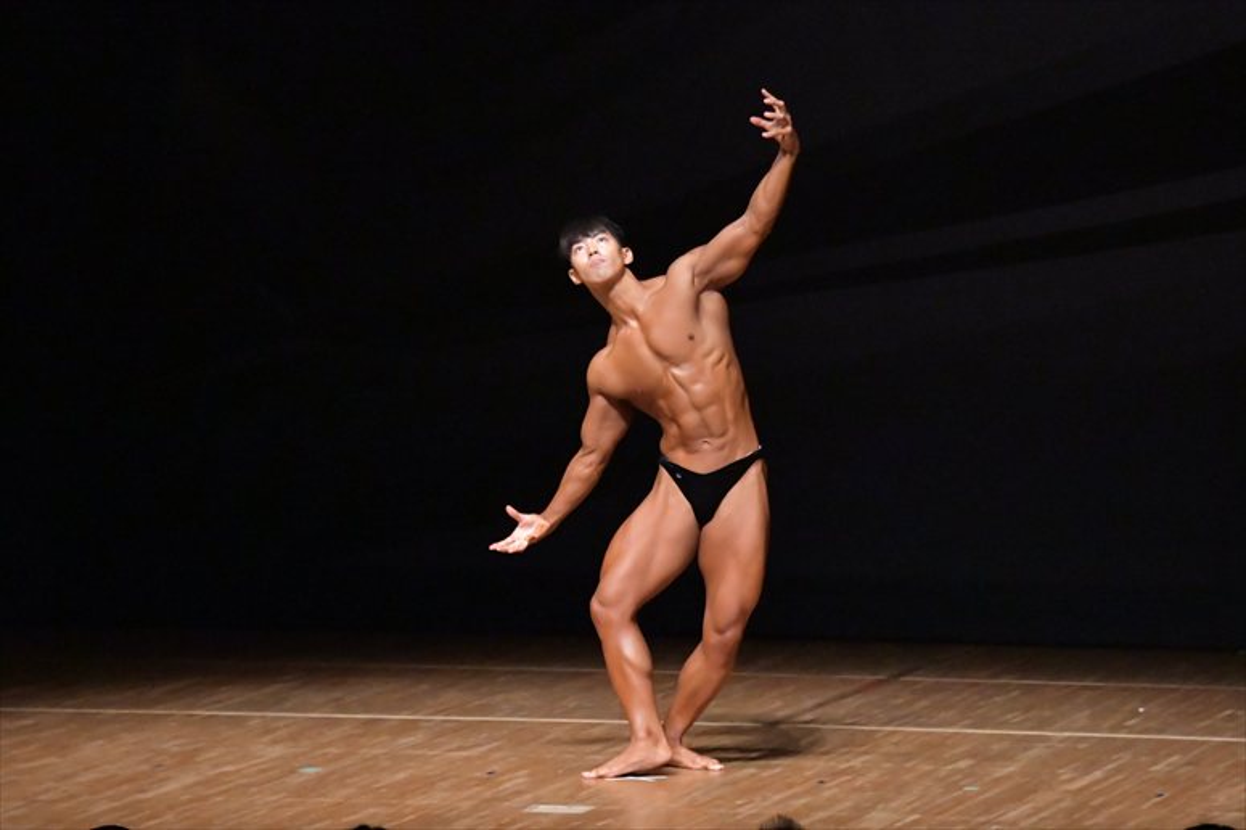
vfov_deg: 6.1
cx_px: 623
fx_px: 7784
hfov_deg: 9.2
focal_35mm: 225
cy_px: 415
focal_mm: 150
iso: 12800
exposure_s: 1/400
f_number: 5.6
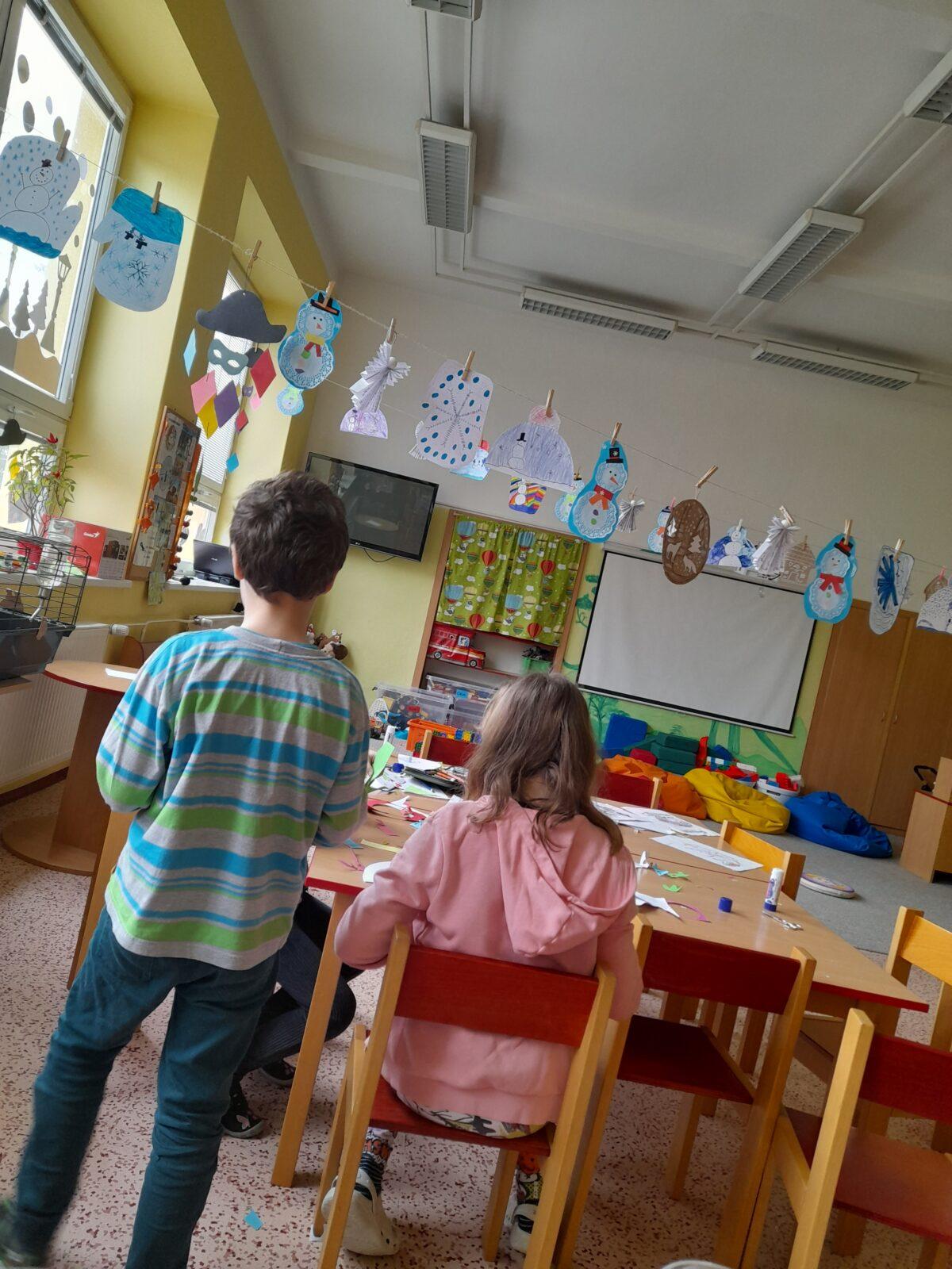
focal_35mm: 25
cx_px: 476
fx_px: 917
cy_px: 634
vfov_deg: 69.4
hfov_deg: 54.9
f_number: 2
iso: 160
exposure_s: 1/50
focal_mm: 4.6
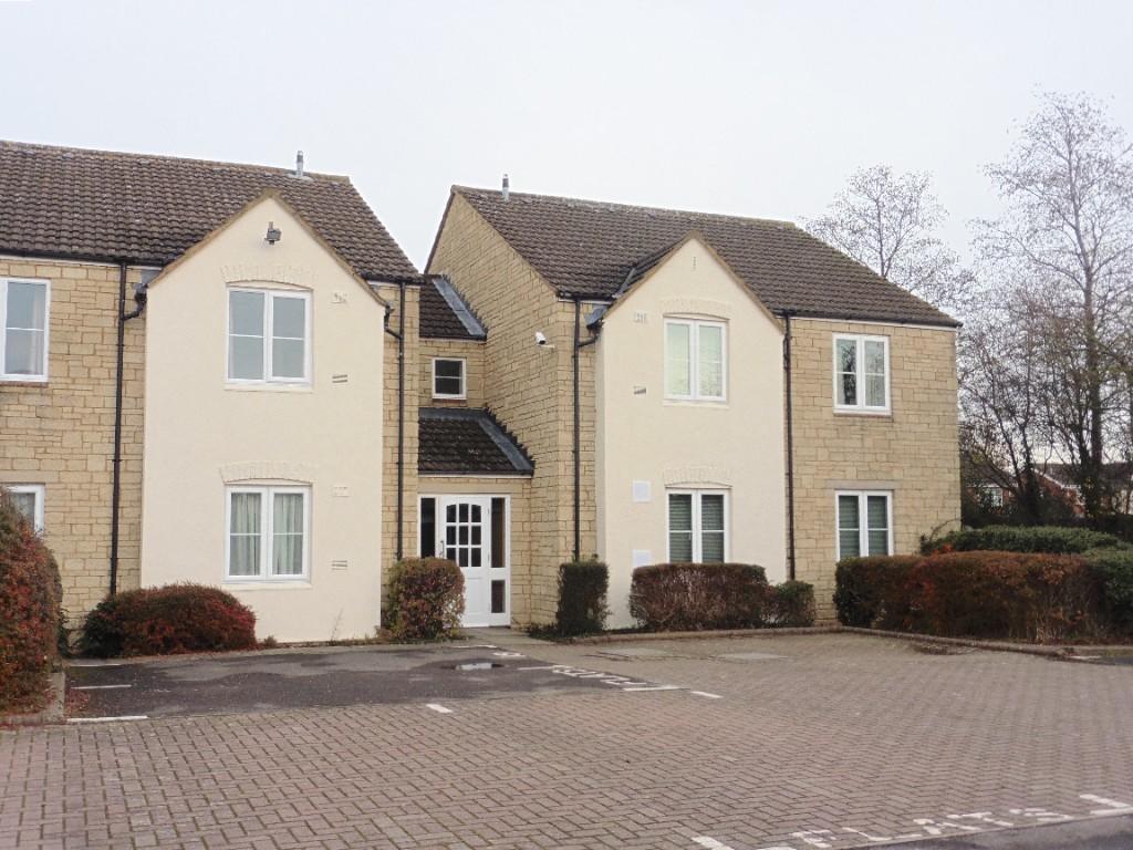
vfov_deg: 41.8
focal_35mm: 34
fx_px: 1113
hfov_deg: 54.0
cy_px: 425
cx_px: 566
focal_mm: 6.1
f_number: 5
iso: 100
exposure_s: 1/125
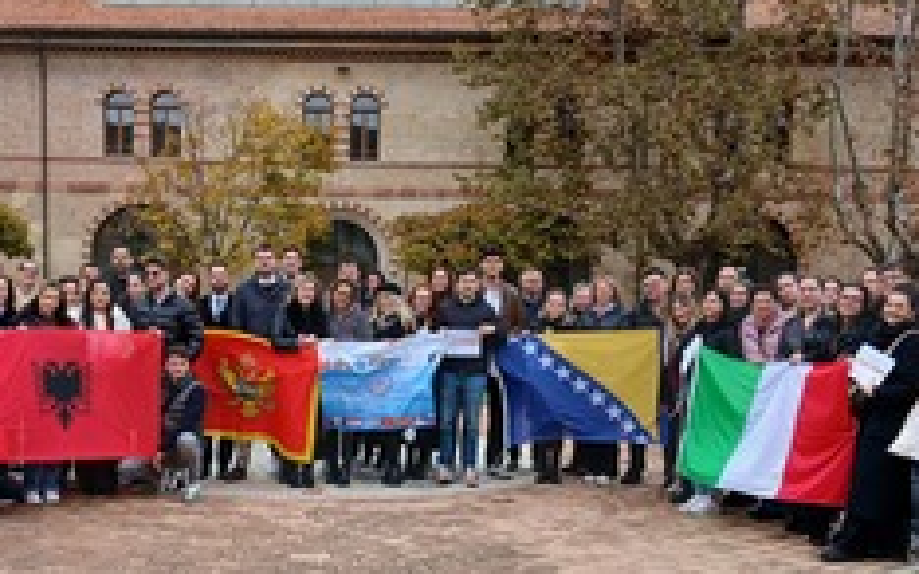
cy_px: 403
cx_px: 310
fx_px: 1152
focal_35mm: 46
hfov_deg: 42.9
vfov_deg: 27.7
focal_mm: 3.98
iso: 40
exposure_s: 1/100
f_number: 1.8
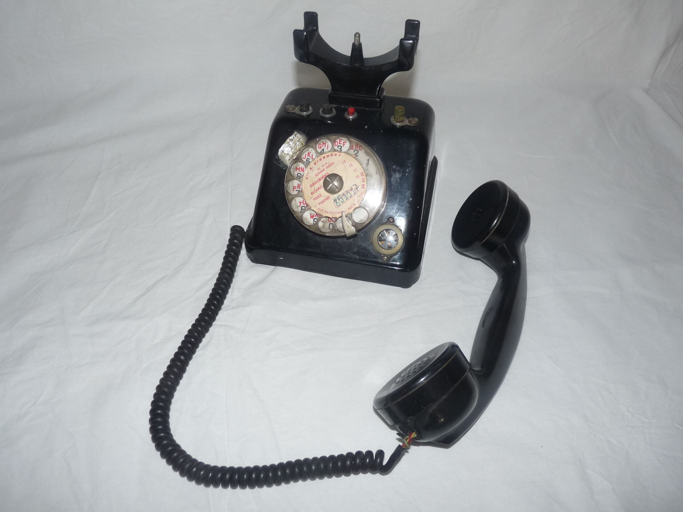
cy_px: 256
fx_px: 533
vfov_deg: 51.4
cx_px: 342
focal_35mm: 27
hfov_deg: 65.3
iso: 100
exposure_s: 1/30
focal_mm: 4.8
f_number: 2.8
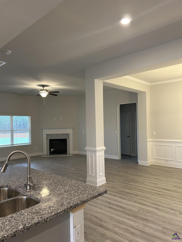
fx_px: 182
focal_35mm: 26
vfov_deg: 67.3
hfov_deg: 53.1
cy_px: 121
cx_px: 91
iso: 100
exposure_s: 1/60
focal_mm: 5.7
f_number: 1.5
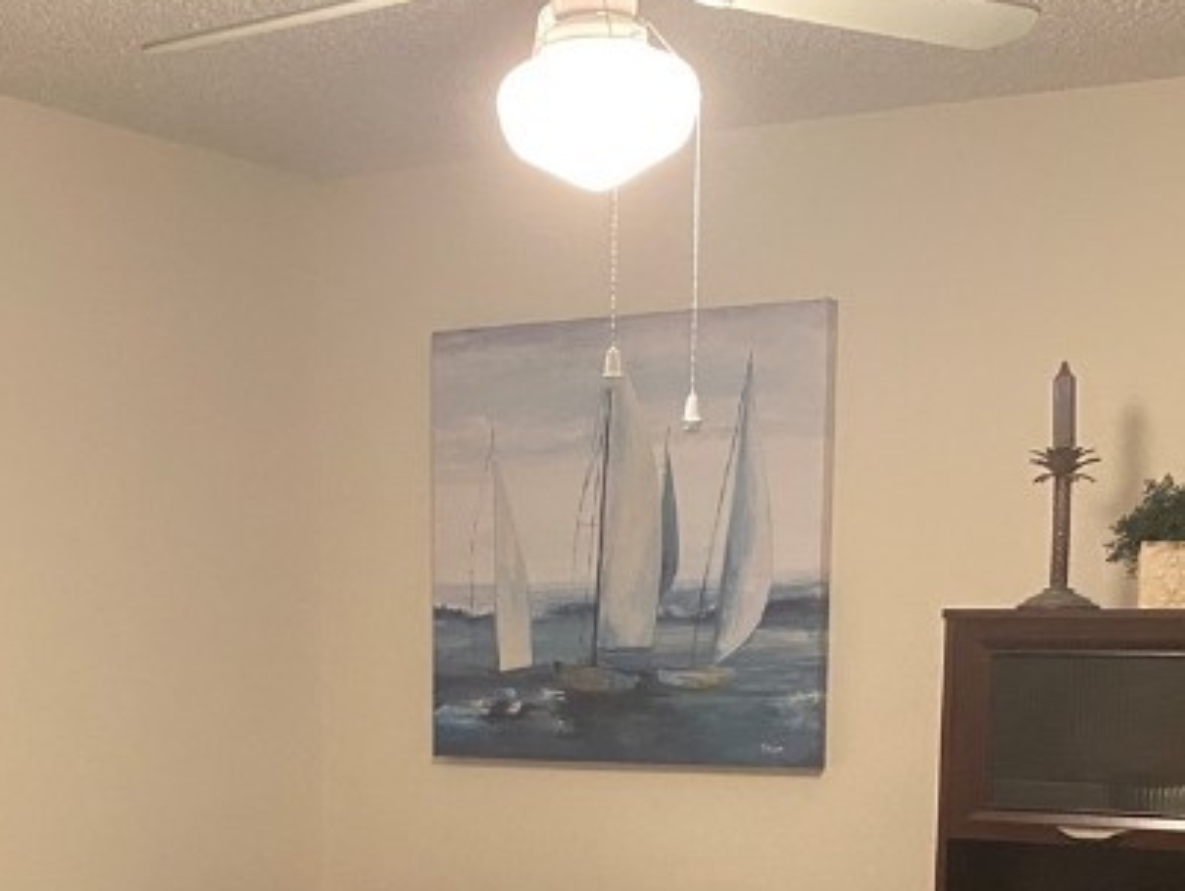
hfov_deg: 29.3
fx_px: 2261
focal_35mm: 66
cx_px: 456
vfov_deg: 21.3
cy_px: 947
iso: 400
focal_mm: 4.25
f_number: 1.8
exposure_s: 1/60
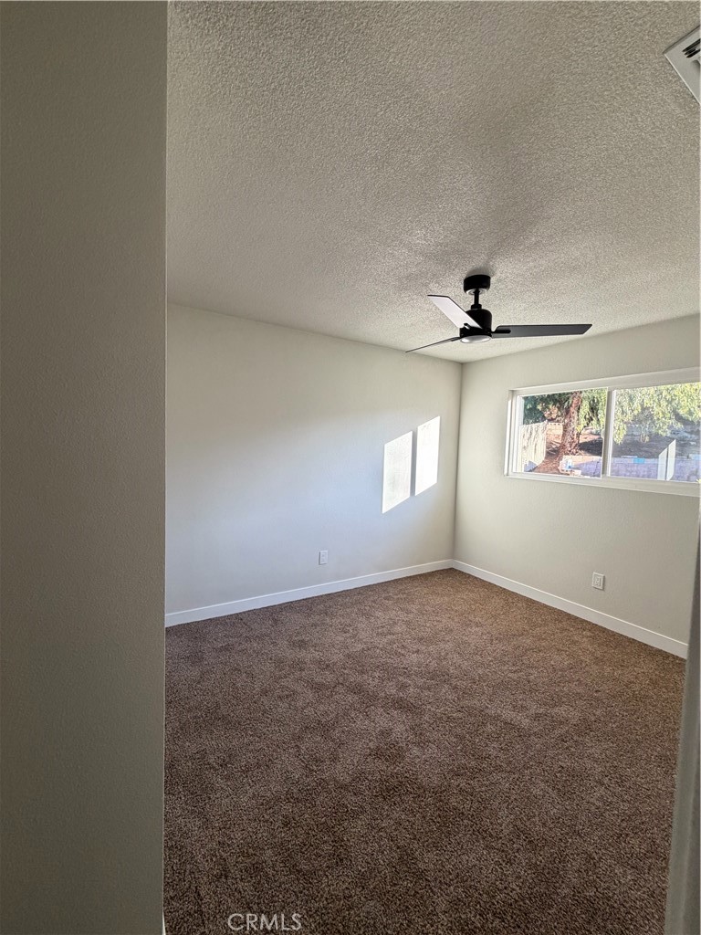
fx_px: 378
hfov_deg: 85.7
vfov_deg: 102.1
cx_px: 350
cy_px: 468
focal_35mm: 14
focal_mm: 2.22
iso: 160
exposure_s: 1/121
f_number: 2.2
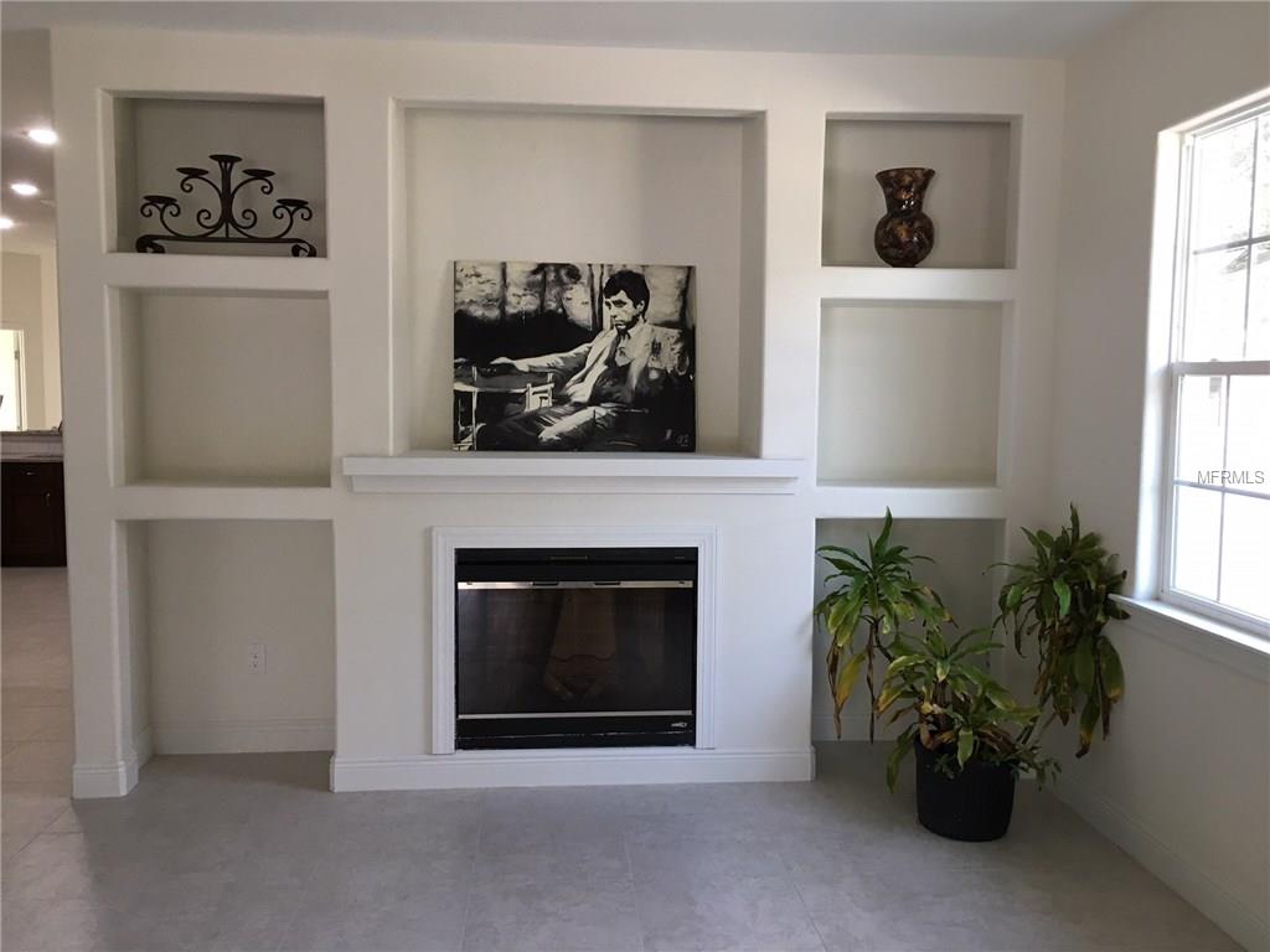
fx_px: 1064
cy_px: 476
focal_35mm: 29
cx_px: 635
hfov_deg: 61.7
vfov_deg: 48.2
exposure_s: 1/30
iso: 40
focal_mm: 4.15
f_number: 2.2
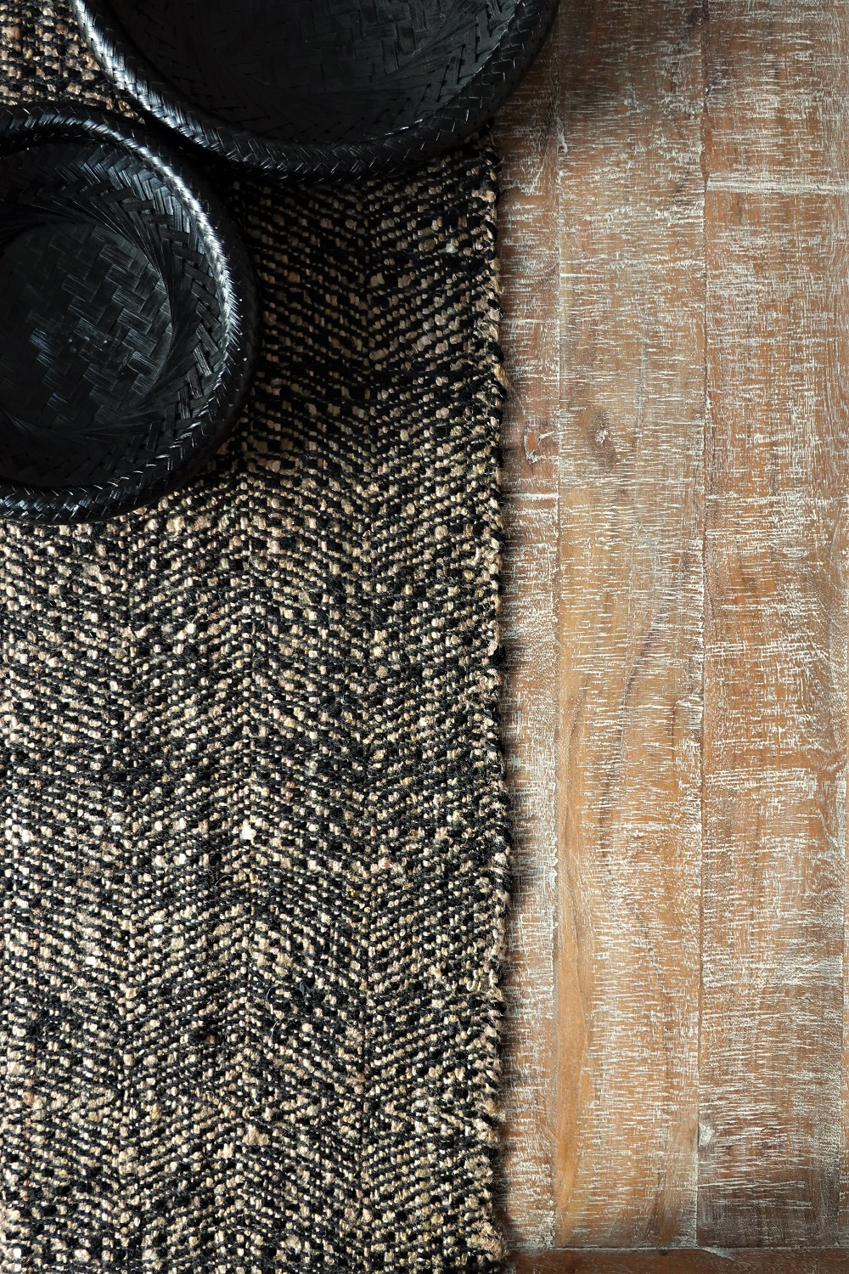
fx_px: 1344
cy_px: 637
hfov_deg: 35.1
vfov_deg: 50.7
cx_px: 424
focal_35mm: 38
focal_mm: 14.12
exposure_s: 1/40
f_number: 3.5
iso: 800
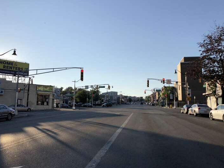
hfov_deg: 56.8
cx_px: 117
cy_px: 86
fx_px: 207
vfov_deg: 44.2
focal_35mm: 32
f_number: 1.8
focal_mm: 4
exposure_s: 1/2703
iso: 20
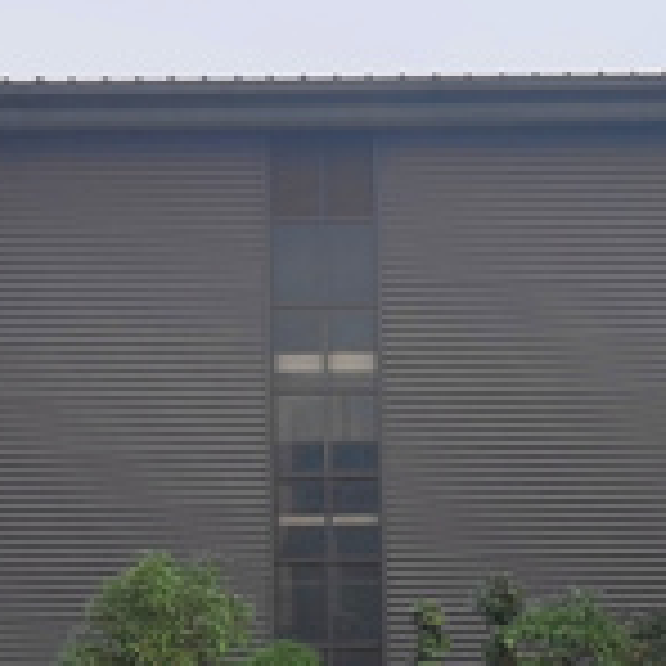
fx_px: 3156
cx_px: 1058
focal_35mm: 145
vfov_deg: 11.9
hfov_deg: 11.5
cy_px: 740
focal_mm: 5.58
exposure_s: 1/376
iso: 50
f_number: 1.8
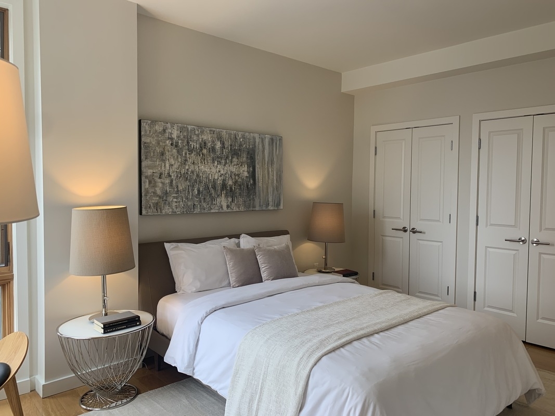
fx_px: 417
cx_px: 278
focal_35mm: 26
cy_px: 208
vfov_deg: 53.1
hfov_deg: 67.3
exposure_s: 1/122
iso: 40
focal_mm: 4.25
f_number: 1.8
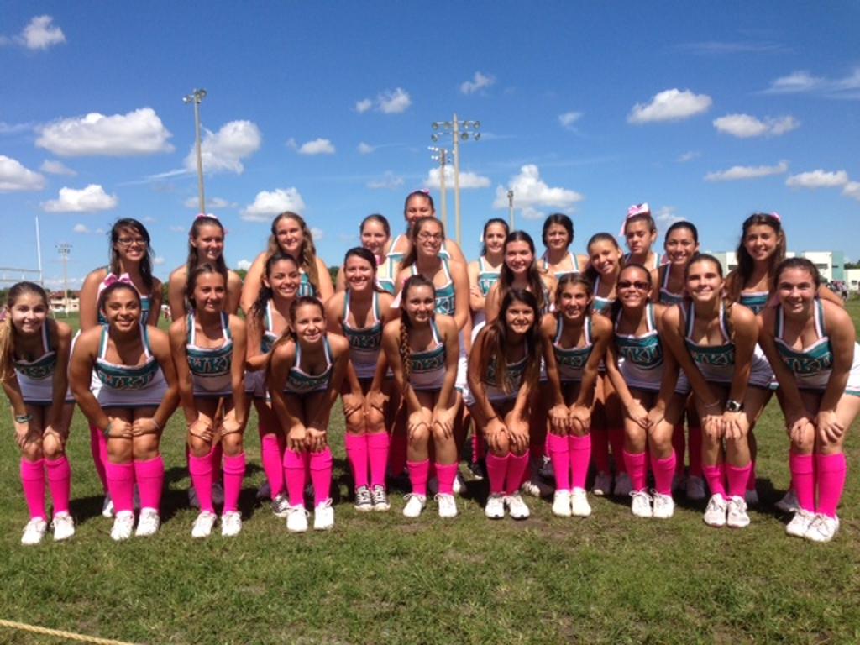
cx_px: 430
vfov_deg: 42.9
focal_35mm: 33
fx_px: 820
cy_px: 322
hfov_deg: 55.4
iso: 50
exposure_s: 1/1938
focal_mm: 4.12
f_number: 2.4
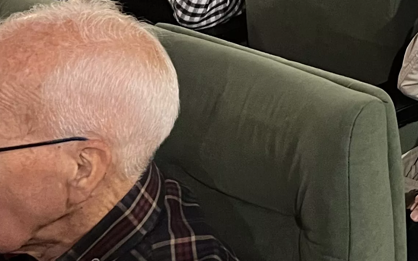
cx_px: 416
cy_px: -204
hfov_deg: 20.7
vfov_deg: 12.4
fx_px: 1105
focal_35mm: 97
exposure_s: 1/25
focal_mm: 5.1
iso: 1000
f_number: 1.6
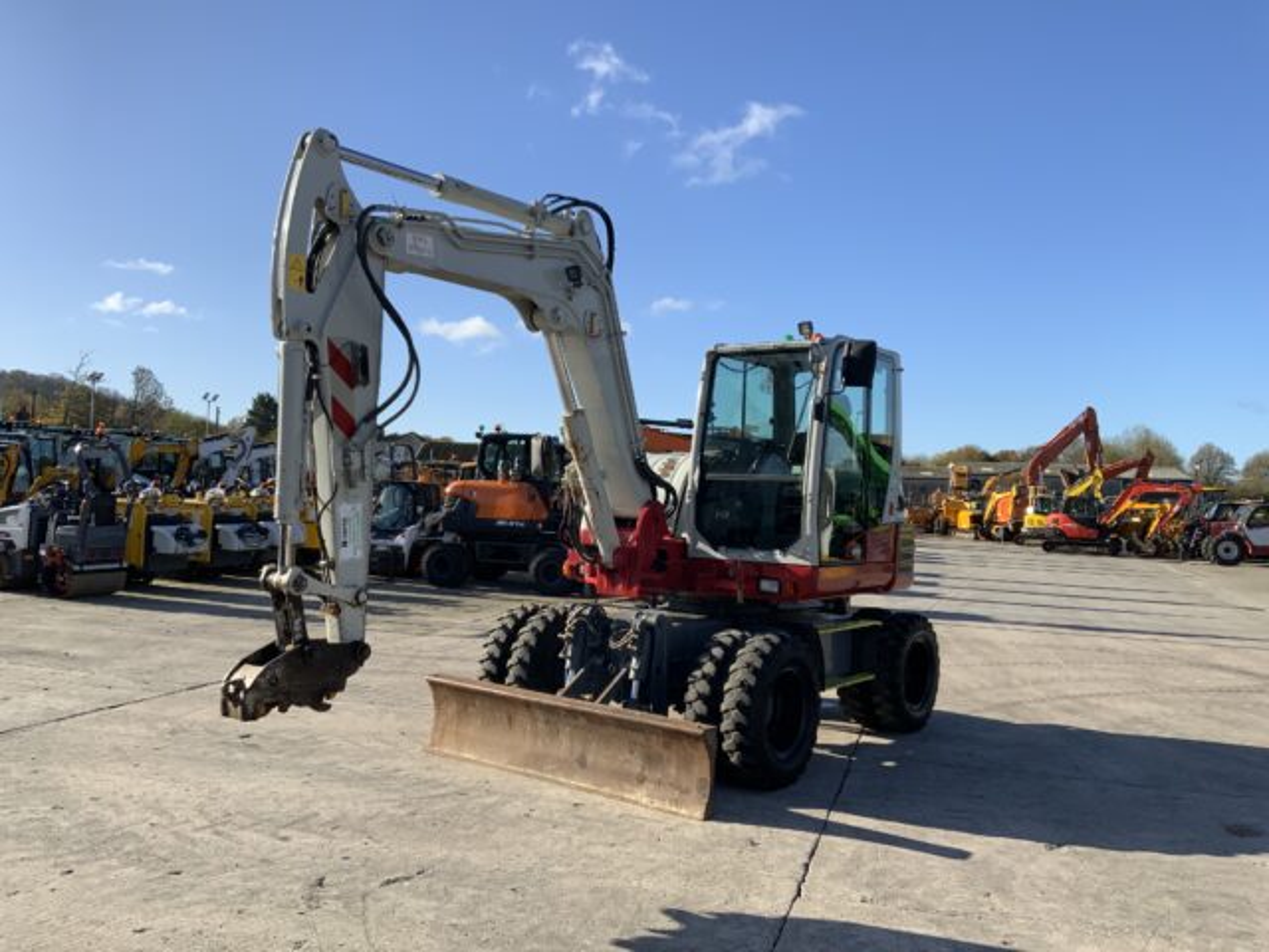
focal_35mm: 29
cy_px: 476
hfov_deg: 61.7
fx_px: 1063
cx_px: 634
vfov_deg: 48.2
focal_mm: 3
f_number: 1.8
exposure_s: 1/1490
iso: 16
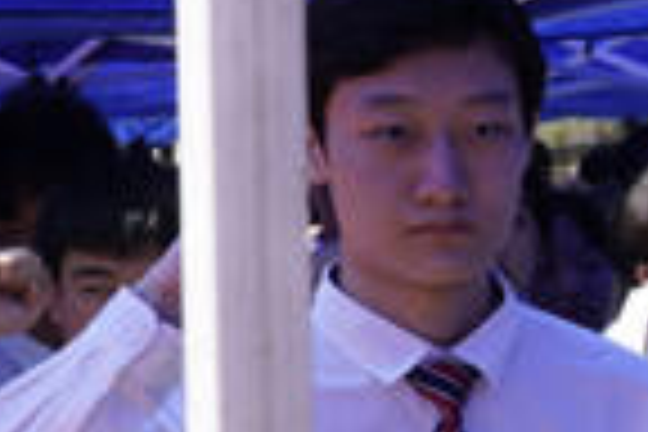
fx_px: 5364
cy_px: 99
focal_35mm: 298
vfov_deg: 4.6
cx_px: 1998
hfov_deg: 6.3
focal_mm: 43
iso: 100
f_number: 10
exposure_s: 1/80
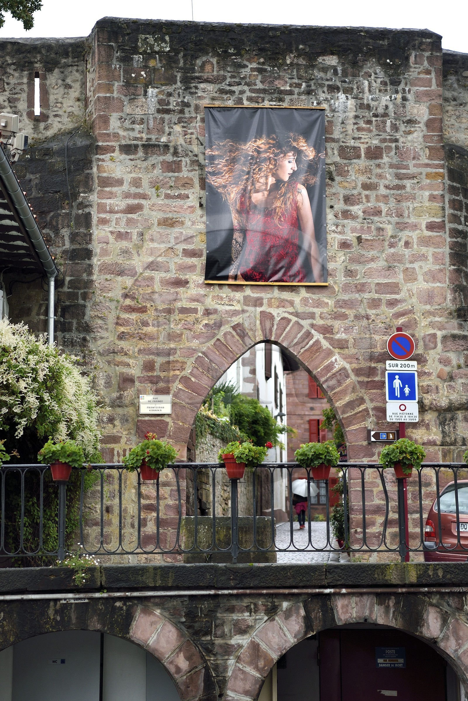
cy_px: 350
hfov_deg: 19.5
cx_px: 234
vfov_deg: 28.8
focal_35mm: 70
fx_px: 1365
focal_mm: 70
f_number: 2.8
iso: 200
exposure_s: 1/320
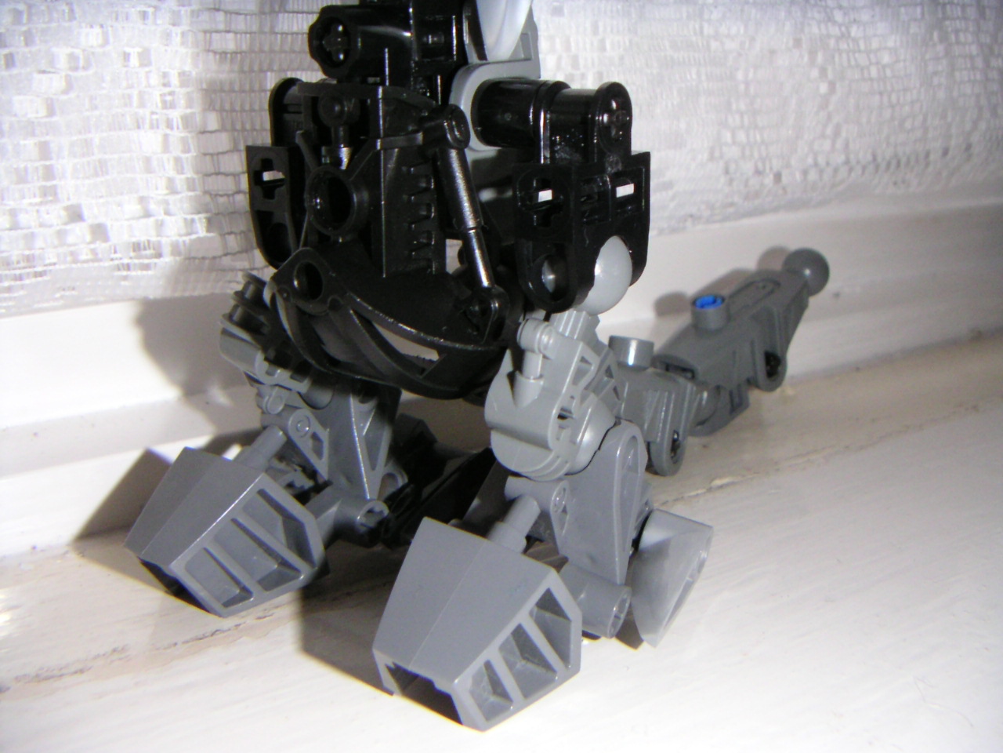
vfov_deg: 38.7
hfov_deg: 50.1
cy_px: 376
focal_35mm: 37
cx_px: 502
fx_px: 1072
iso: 200
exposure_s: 1/45
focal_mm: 4.8
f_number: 6.7
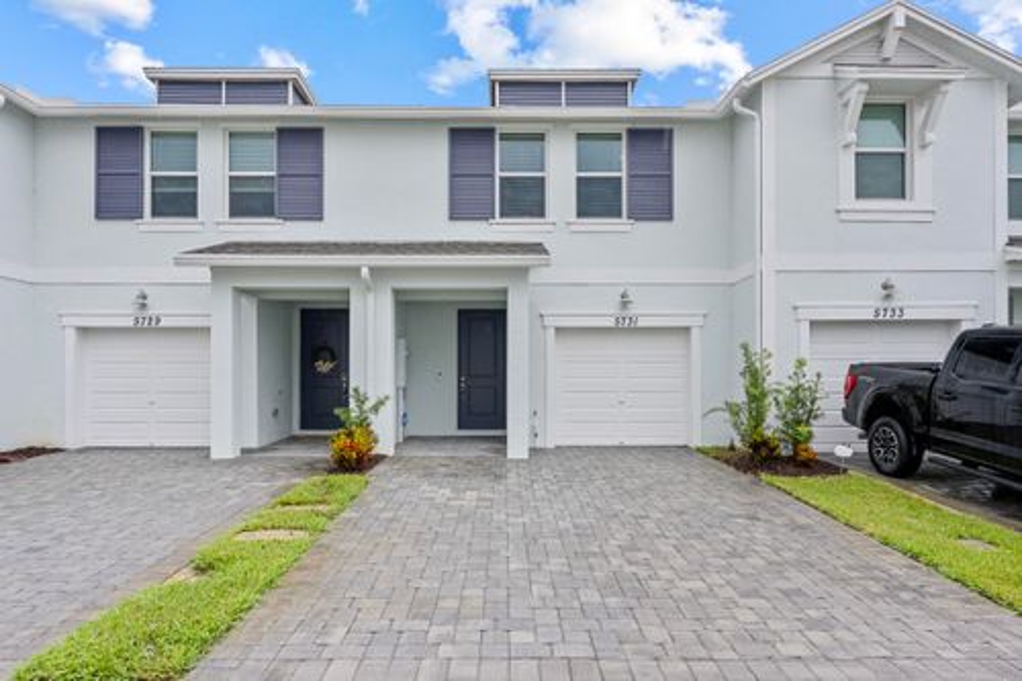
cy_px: 340
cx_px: 511
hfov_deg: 82.6
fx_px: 582
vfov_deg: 60.7
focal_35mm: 20
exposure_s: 1/125
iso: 500
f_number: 8
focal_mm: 20.5
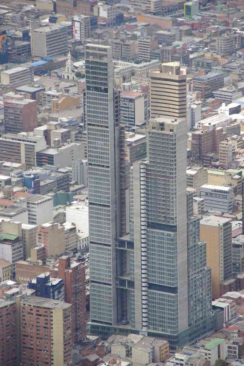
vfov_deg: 8.9
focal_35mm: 232
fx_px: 2364
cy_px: 183
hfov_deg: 5.9
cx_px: 122
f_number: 10
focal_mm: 155
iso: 400
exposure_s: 1/200
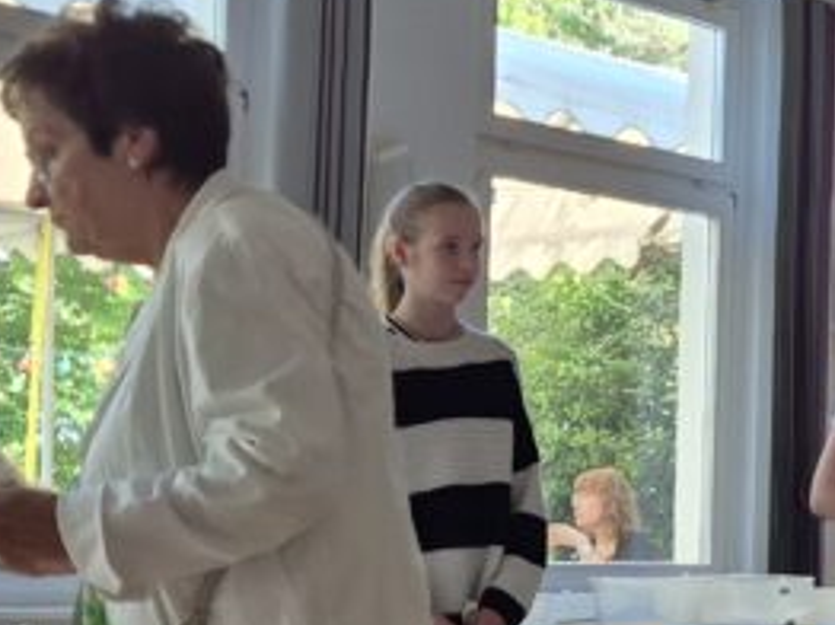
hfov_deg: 21.1
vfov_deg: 16.4
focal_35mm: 90
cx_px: 816
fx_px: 2169
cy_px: 360
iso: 100
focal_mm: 5.4
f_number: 1.8
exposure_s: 1/100
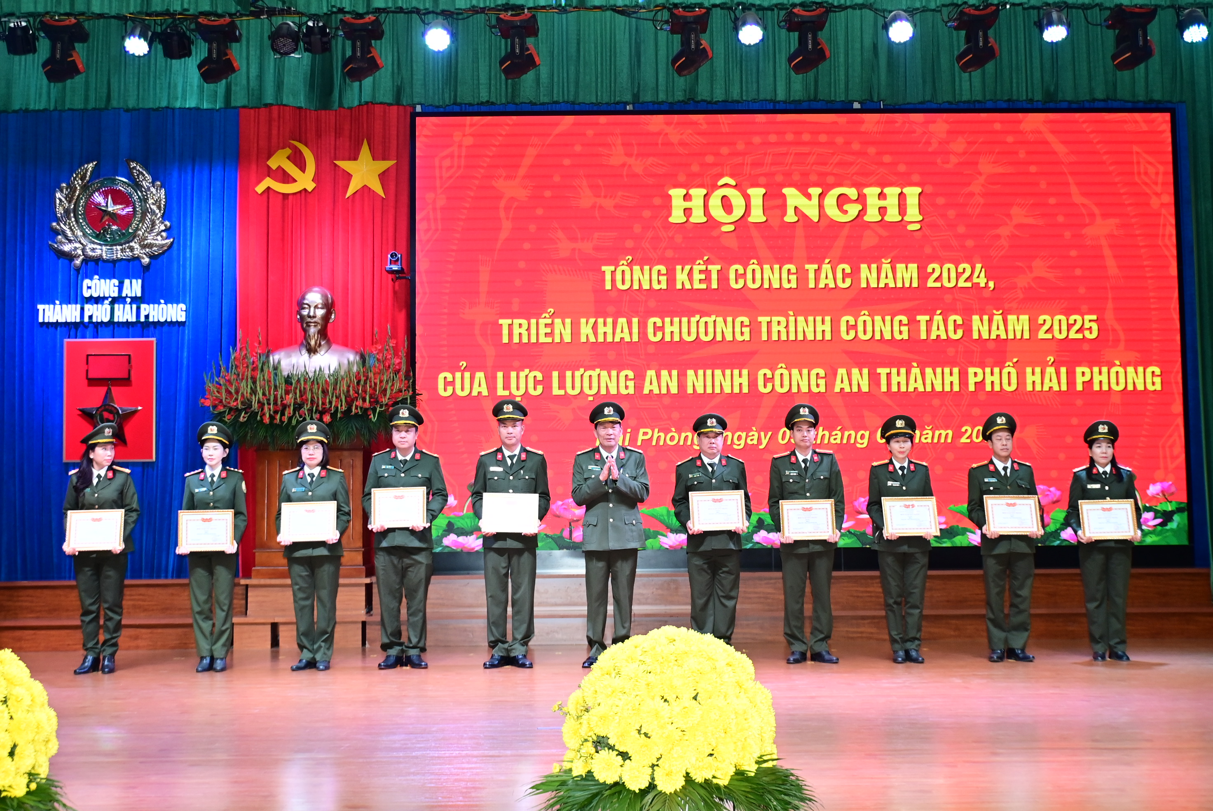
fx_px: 1517
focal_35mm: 45
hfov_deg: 43.6
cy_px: 406
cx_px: 606
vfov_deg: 29.9
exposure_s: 1/200
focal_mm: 30
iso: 1250
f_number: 4
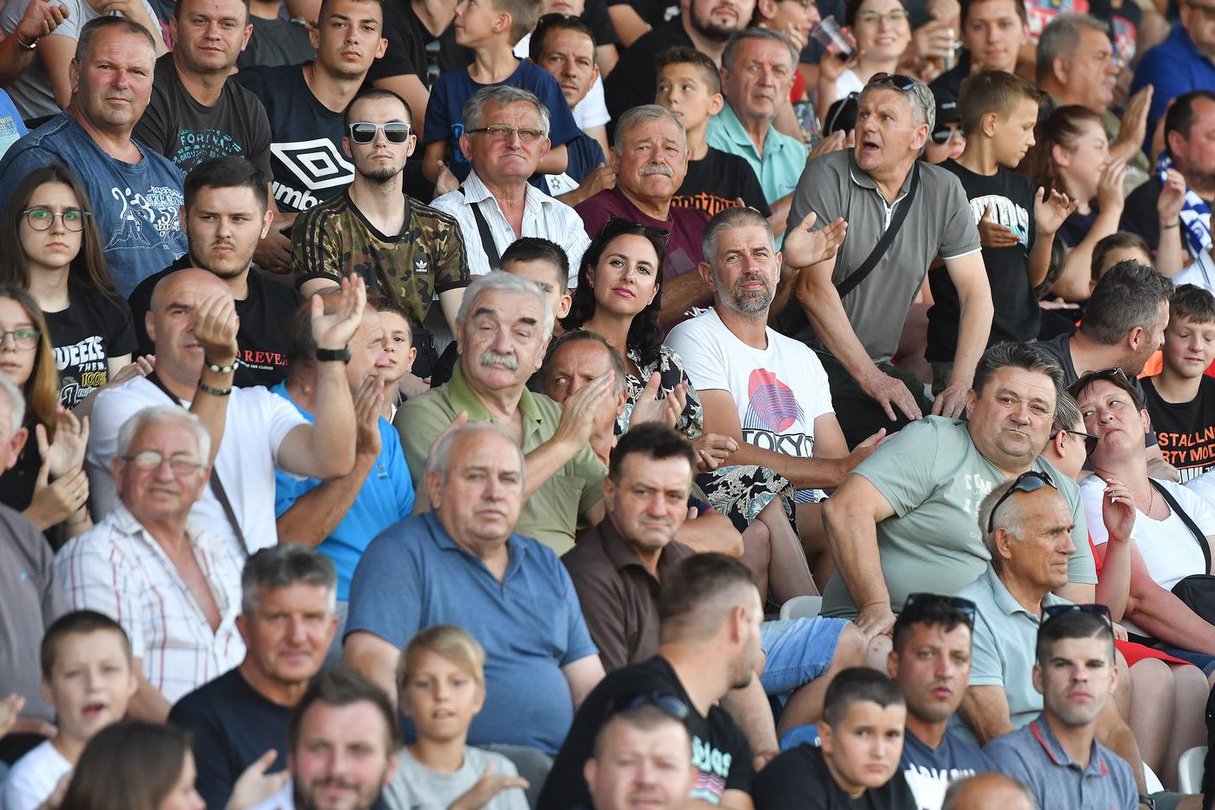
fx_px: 7727
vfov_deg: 6.0
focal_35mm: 229
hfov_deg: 9.0
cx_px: 645
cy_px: 378
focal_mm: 200
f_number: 5
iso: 800
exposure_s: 1/1250
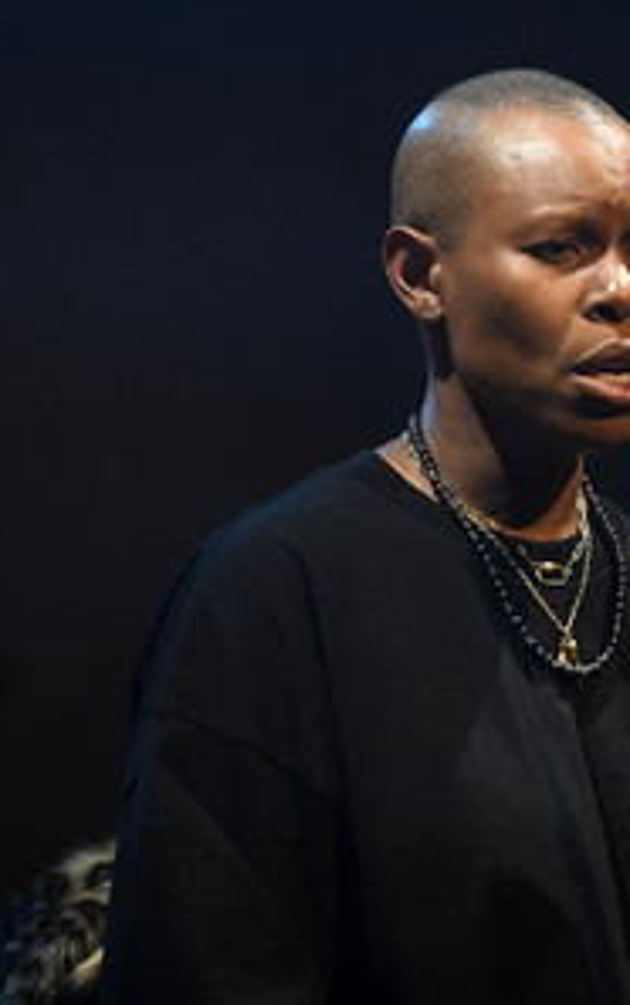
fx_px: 8476
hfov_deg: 4.3
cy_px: 501
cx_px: 581
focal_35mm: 309
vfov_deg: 6.8
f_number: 3.5
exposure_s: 1/320
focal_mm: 200
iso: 1600
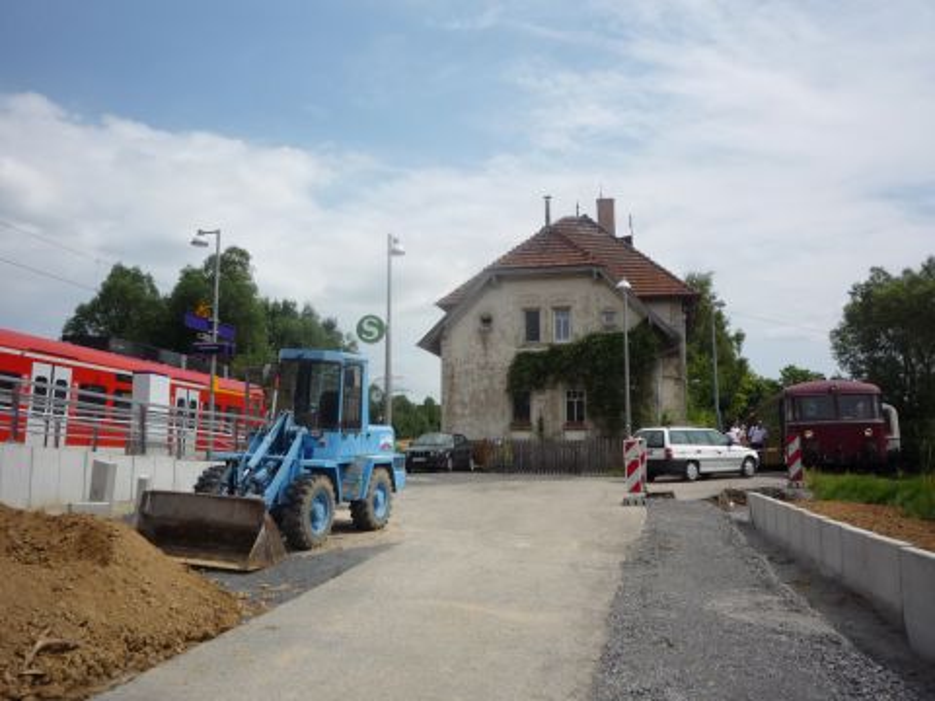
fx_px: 864
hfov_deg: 56.8
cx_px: 468
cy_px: 350
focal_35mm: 32
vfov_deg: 44.2
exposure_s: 1/500
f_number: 5.6
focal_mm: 5.2
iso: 100
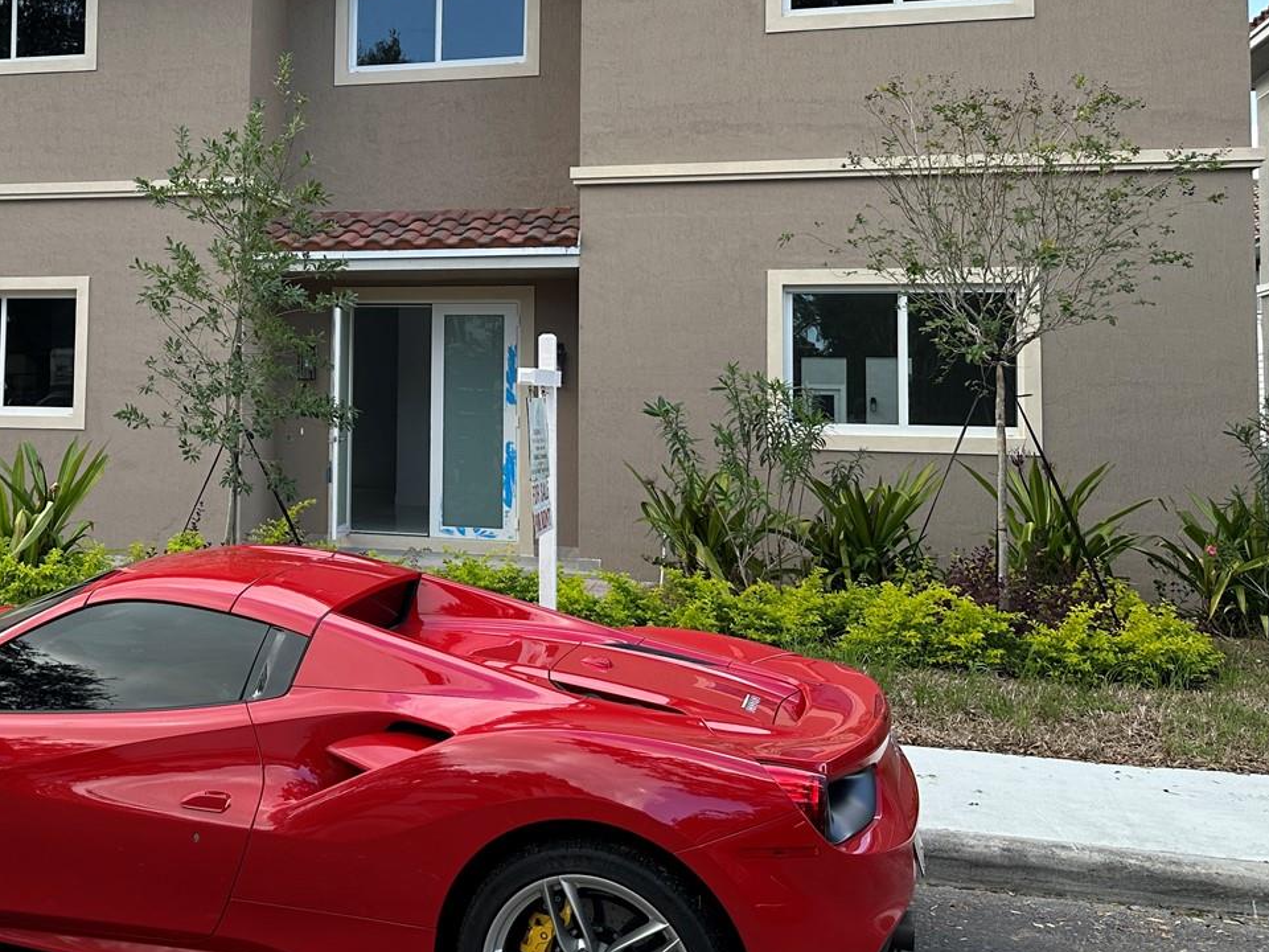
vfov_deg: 35.6
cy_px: 313
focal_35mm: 40
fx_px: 1466
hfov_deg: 44.7
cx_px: 274
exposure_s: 1/676
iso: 80
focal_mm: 6.86
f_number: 1.78
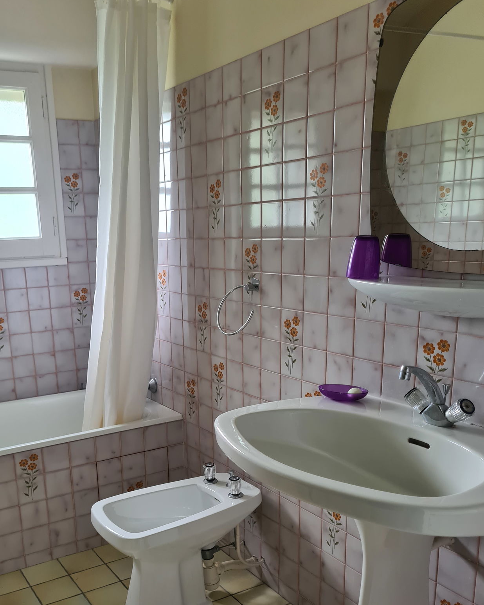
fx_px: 627
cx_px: 182
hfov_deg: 41.9
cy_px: 399
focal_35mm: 35
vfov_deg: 50.7
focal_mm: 5.4
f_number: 1.8
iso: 125
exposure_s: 1/50
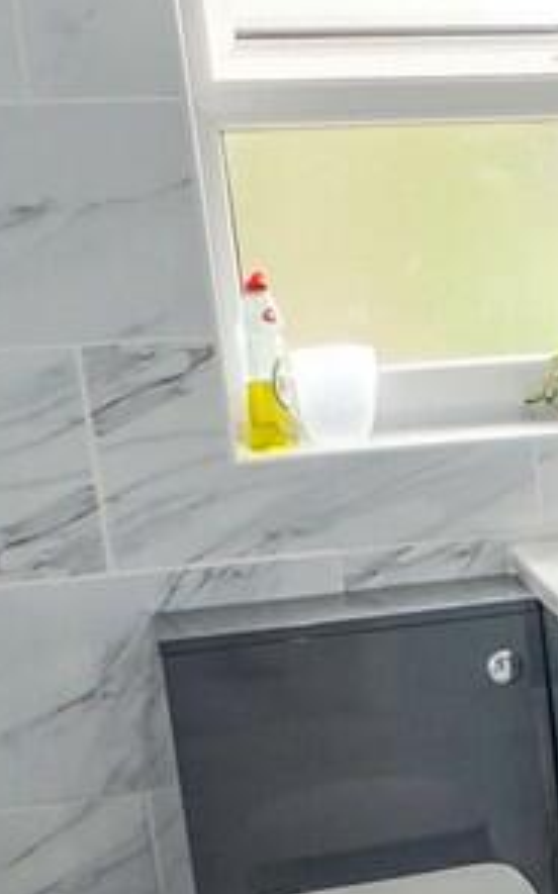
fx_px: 2071
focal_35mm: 85
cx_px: 1028
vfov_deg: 24.0
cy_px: 727
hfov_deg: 13.6
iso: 400
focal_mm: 16
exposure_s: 1/125
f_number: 5.6
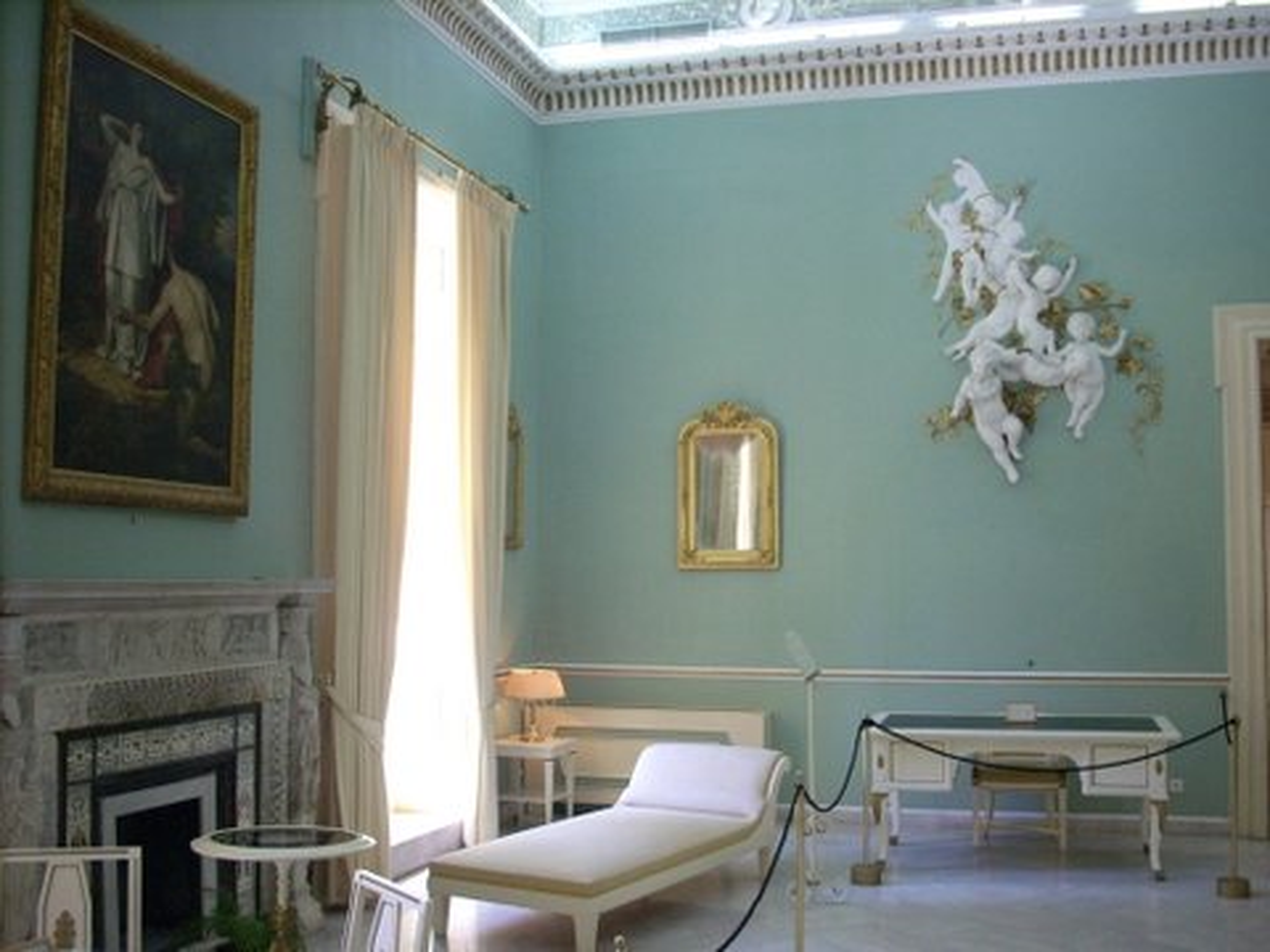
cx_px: 635
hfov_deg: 50.1
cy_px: 476
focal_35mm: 37
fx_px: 1357
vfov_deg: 38.7
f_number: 2.8
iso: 227
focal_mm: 6.2
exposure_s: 1/30
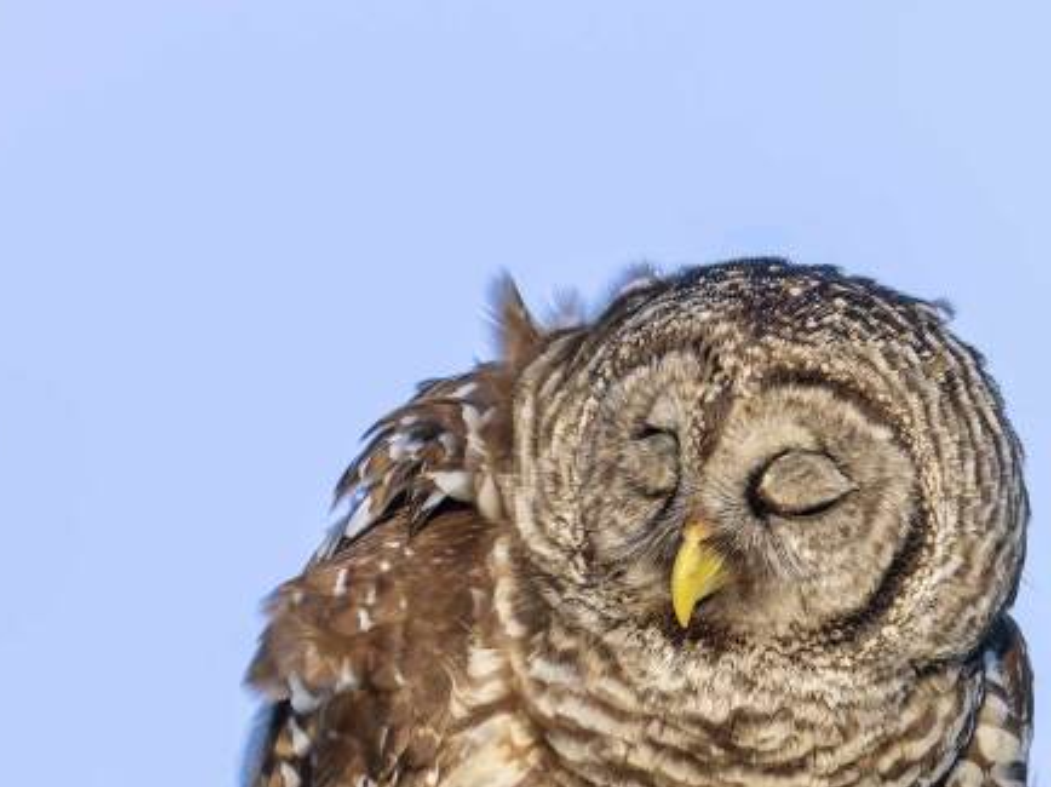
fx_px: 50828
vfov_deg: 0.9
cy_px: 1005
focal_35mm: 1675
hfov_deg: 1.2
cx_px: 618
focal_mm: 840
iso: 2000
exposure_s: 1/2500
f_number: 5.6
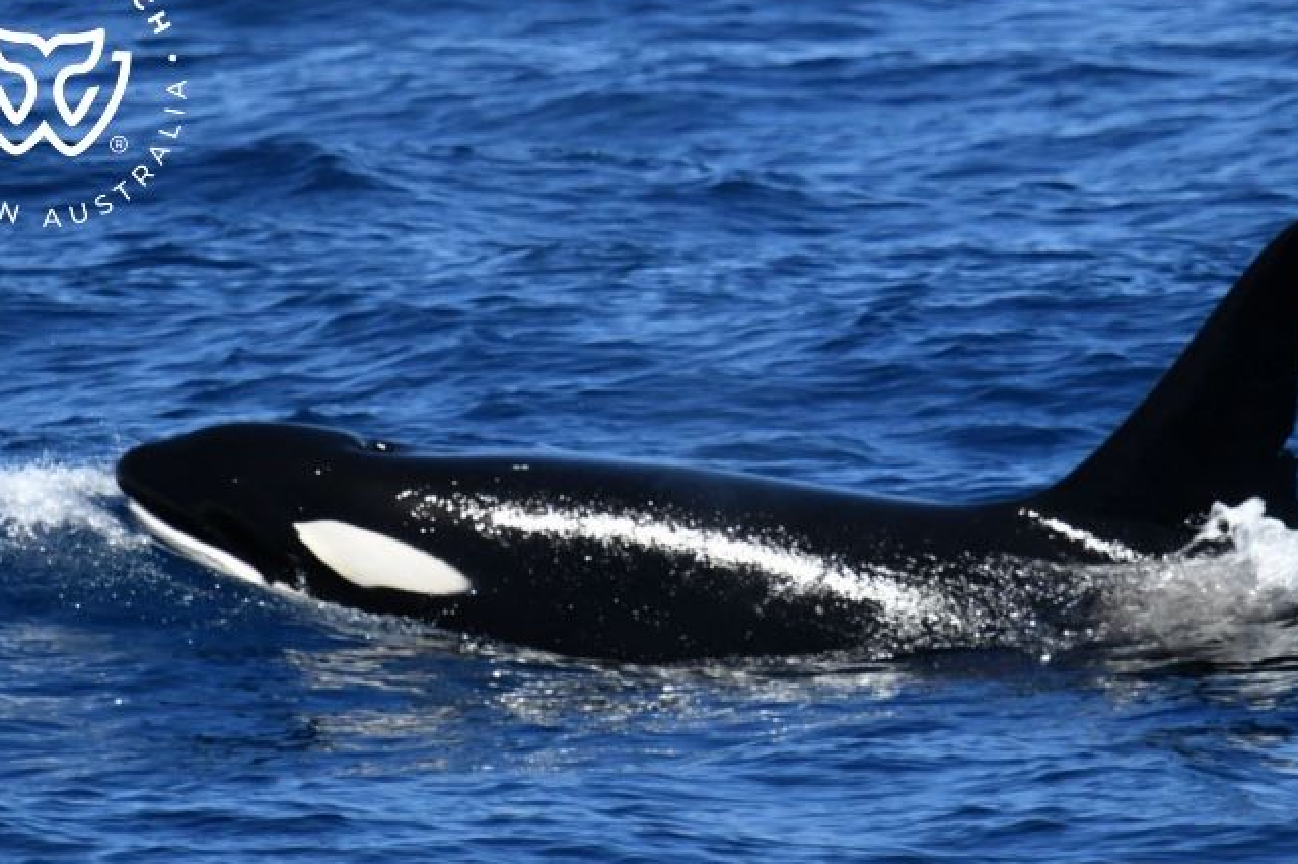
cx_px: 708
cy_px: 480
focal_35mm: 750
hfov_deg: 2.8
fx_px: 27027
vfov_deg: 1.8
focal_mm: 600
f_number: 6.3
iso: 1400
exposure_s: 1/8000
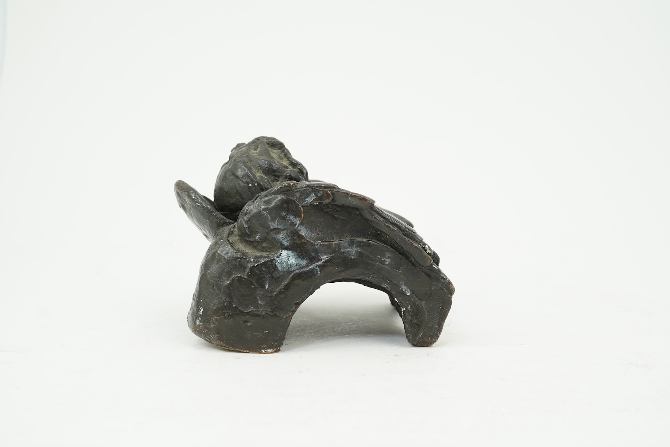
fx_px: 838
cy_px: 224
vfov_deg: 29.9
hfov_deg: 43.6
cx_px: 335
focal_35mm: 45
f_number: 6.3
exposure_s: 1/40
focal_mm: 30
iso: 800
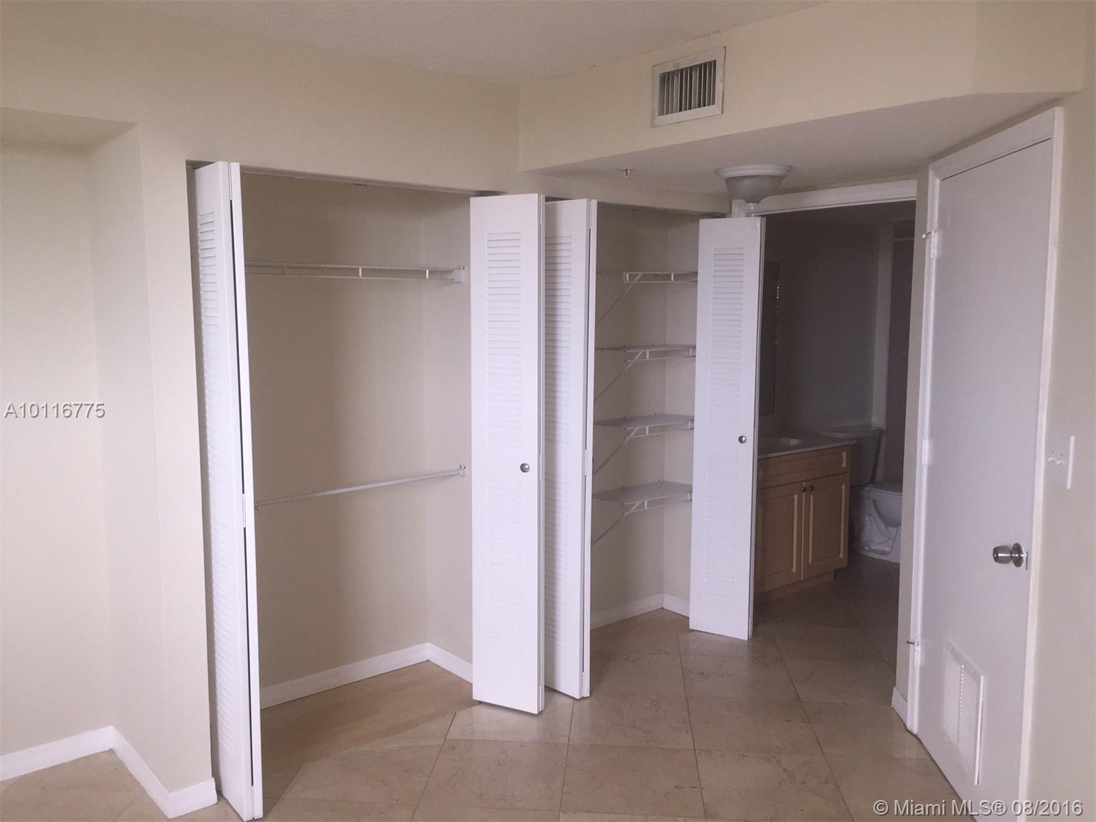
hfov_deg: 61.7
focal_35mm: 29
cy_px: 411
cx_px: 548
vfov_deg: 48.2
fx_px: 918
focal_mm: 4.15
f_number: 2.2
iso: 64
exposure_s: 1/30
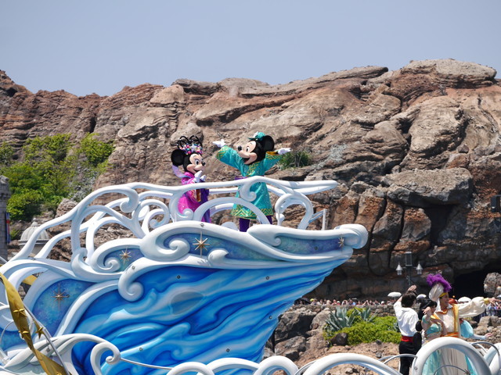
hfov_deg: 9.6
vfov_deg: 7.2
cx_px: 250
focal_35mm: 206
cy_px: 188
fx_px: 2981
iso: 160
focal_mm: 103
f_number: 6.3
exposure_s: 1/500
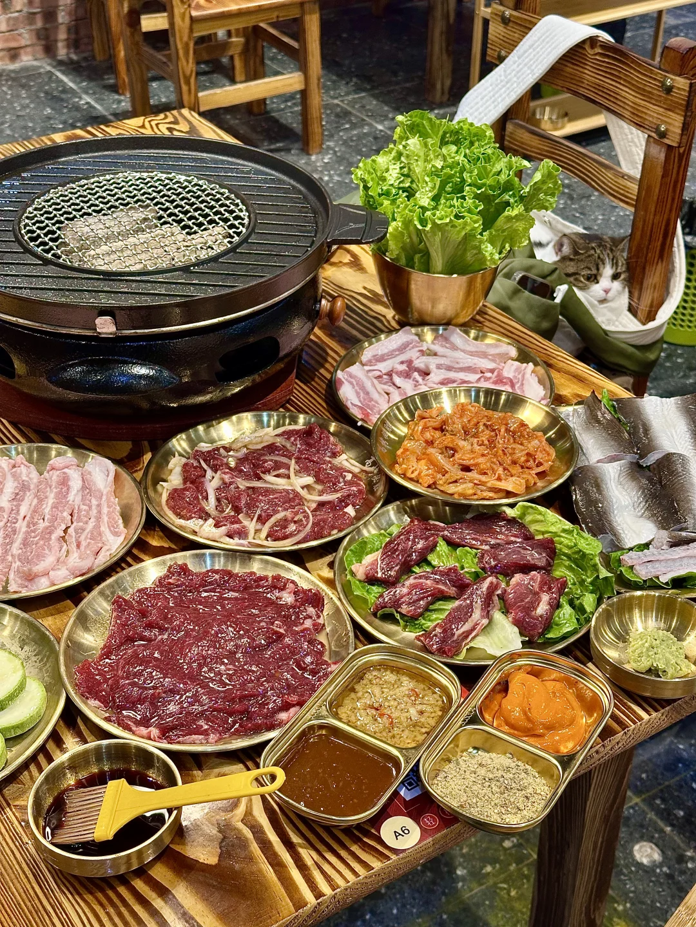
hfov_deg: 30.3
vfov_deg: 39.7
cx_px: 348
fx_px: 1287
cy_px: 464
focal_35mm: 48
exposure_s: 1/50
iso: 80
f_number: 1.78
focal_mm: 6.86
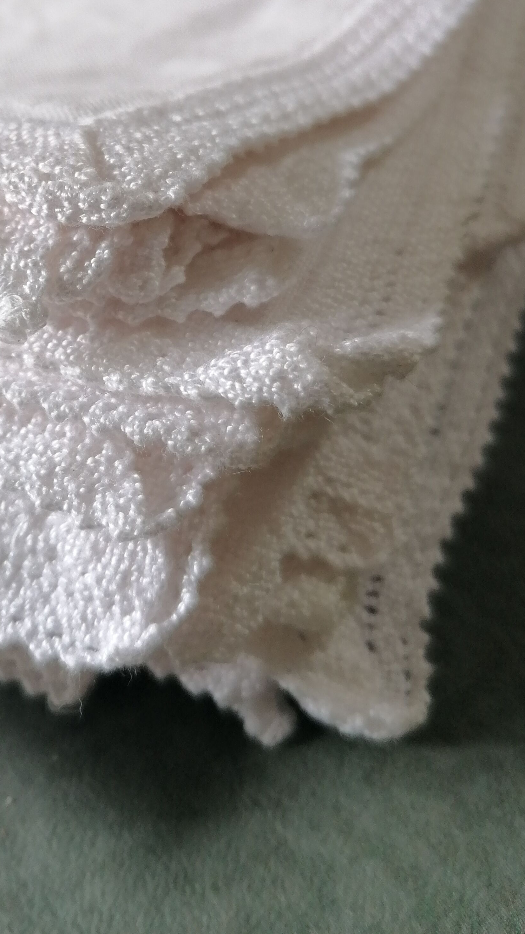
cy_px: 302
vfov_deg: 49.5
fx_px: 990
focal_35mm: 40
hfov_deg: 29.0
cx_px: 103
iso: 100
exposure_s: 1/50
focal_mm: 4.75
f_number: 1.8
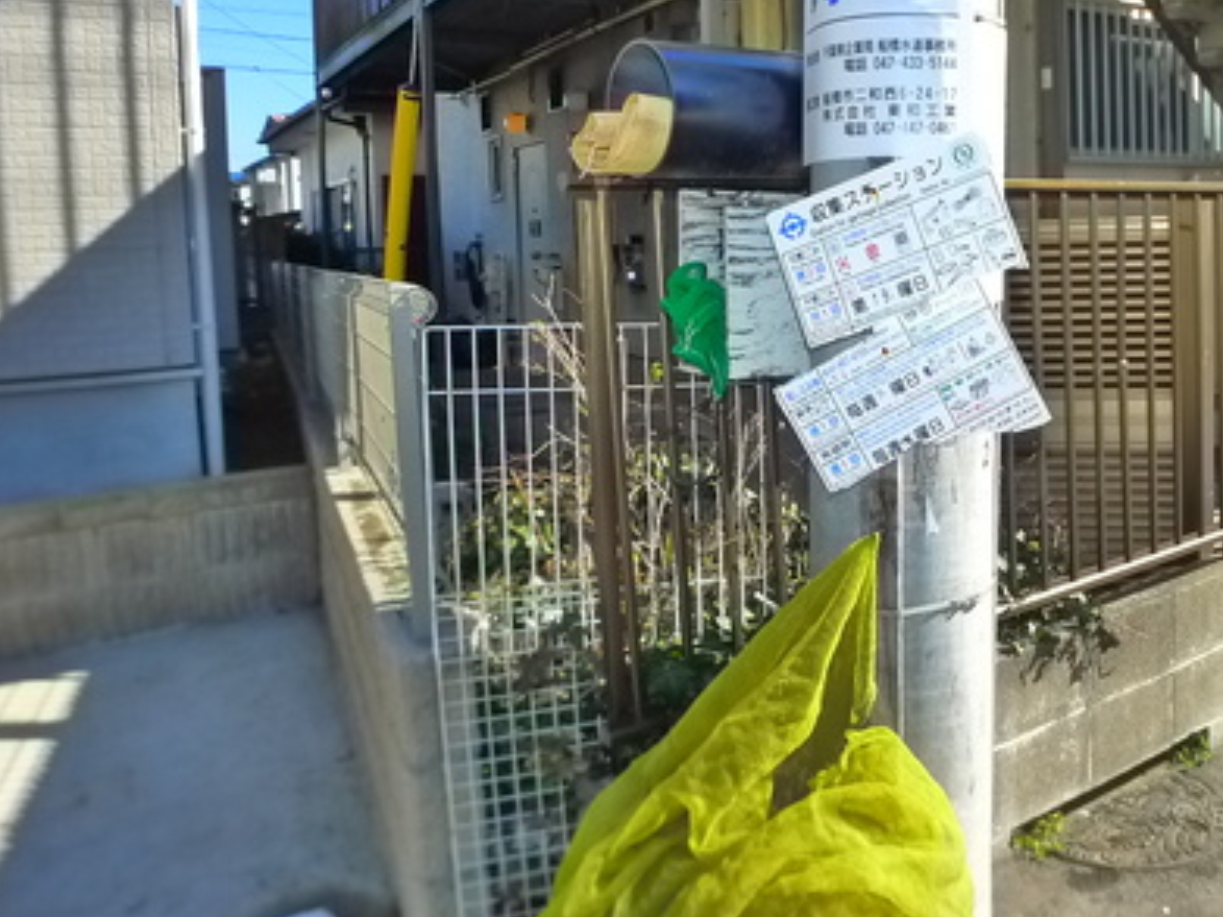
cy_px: 368
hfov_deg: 42.7
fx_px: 1519
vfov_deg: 33.5
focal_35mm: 43
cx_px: 898
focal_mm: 5.1
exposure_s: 1/400
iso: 400
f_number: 4
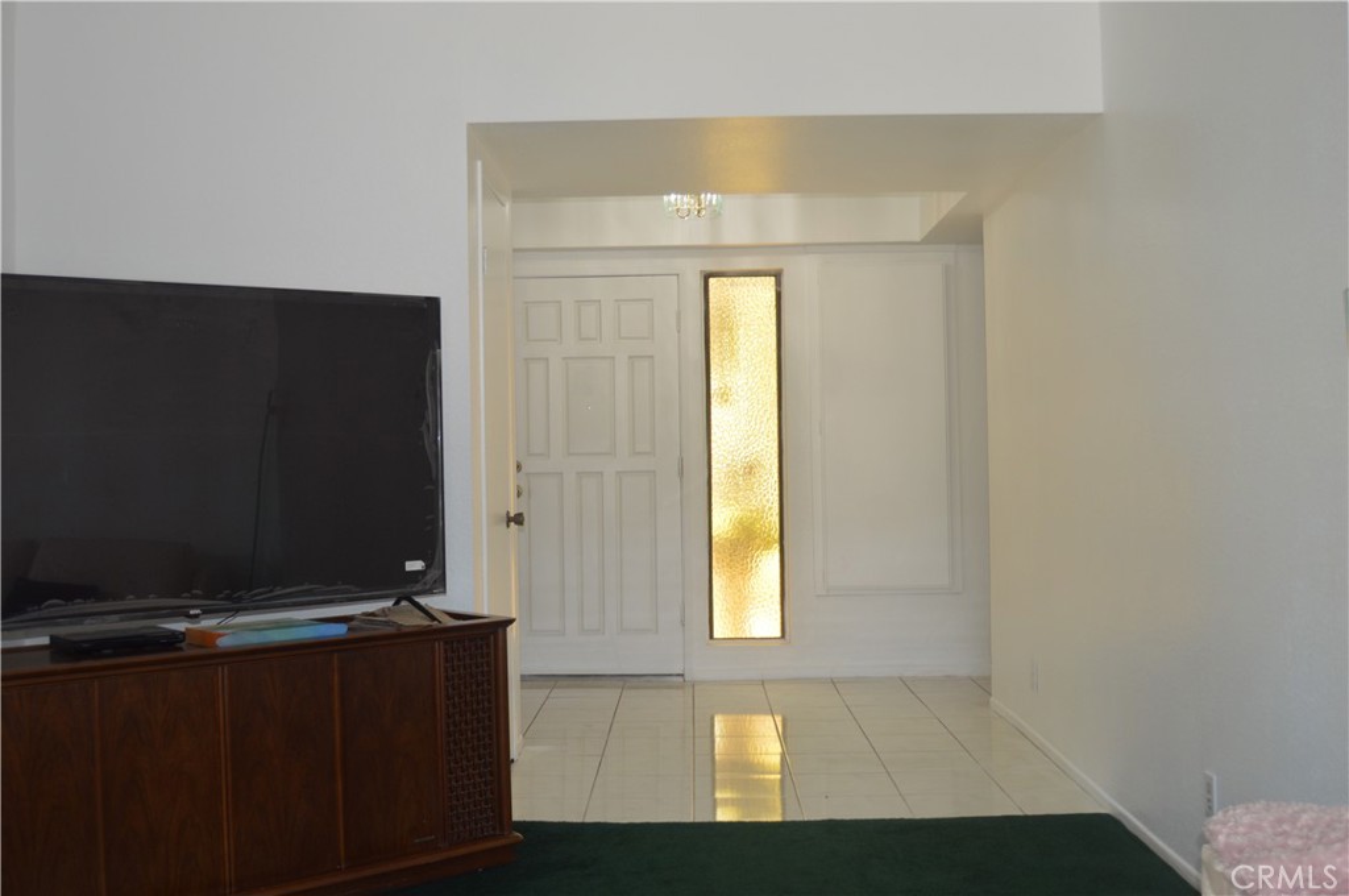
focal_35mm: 39
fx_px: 1460
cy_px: 448
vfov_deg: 34.1
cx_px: 674
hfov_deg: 49.6
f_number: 4
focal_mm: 26
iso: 400
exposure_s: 1/100
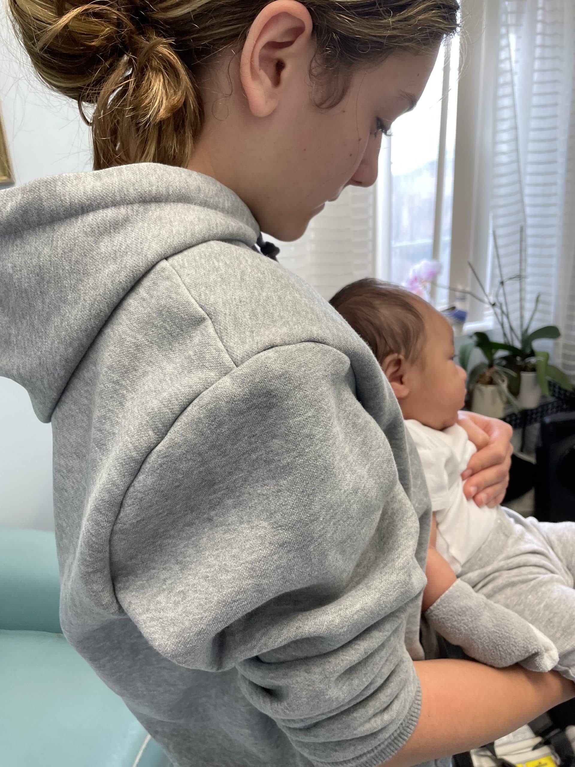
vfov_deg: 67.3
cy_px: 384
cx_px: 288
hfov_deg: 53.1
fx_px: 576
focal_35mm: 26
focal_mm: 4.2
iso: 125
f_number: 1.6
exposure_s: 1/120
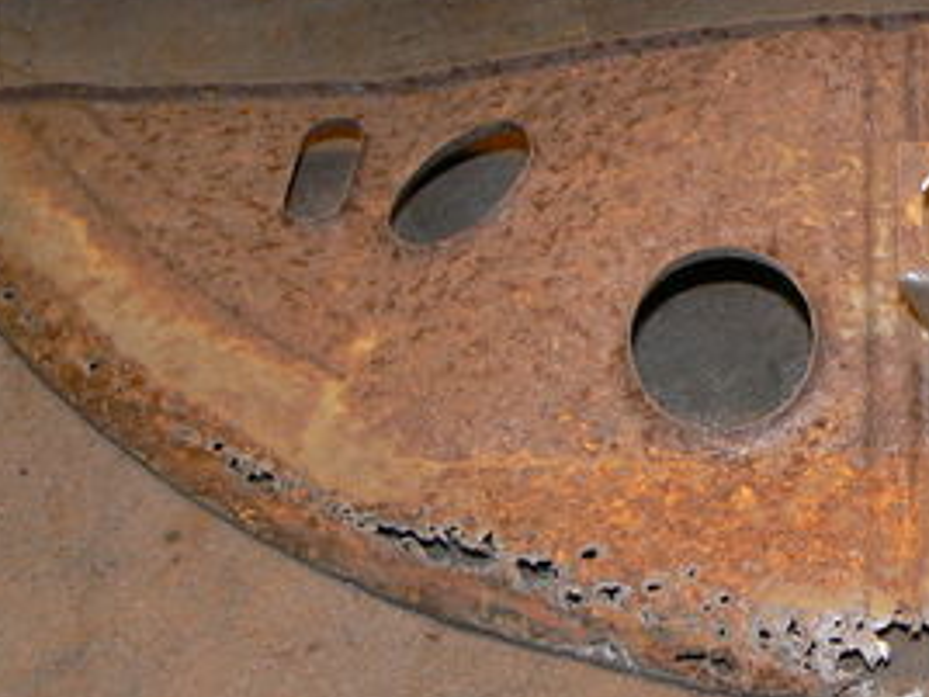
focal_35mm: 86
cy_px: 503
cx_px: 974
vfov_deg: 17.1
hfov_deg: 21.8
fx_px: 2308
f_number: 2.8
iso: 100
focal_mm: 6
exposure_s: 1/30
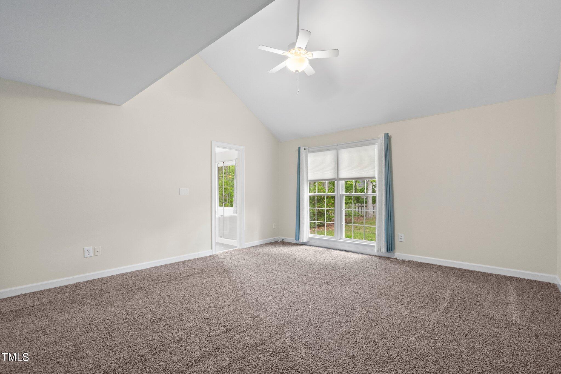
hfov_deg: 96.7
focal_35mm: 16
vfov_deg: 73.7
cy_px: 187
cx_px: 280
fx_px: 249
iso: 400
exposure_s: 1/1.43
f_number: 8
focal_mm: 16
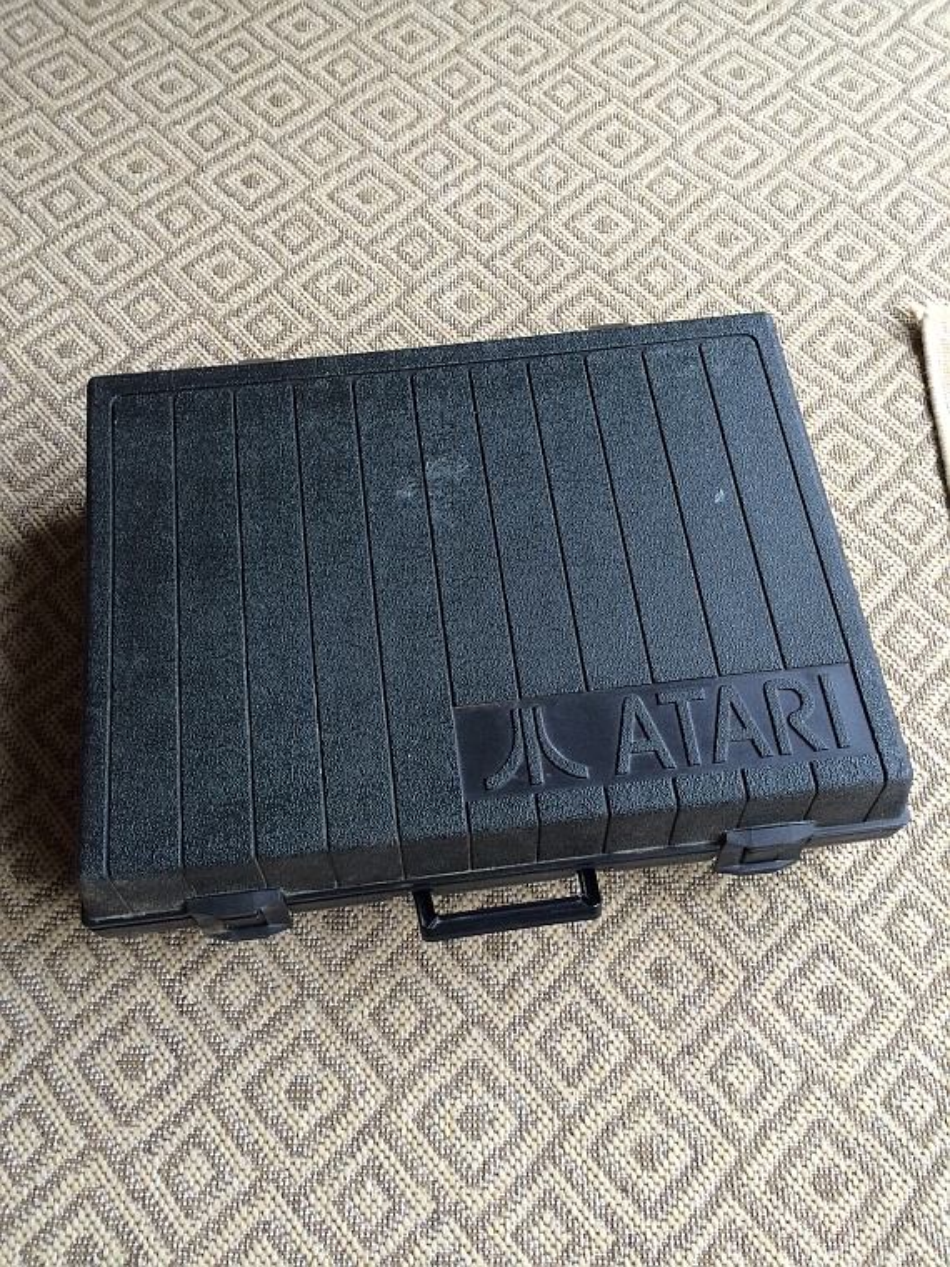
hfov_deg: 48.2
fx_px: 1061
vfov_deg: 61.7
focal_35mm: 29
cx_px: 475
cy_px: 634
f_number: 2.2
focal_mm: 4.15
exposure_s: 1/30
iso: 100
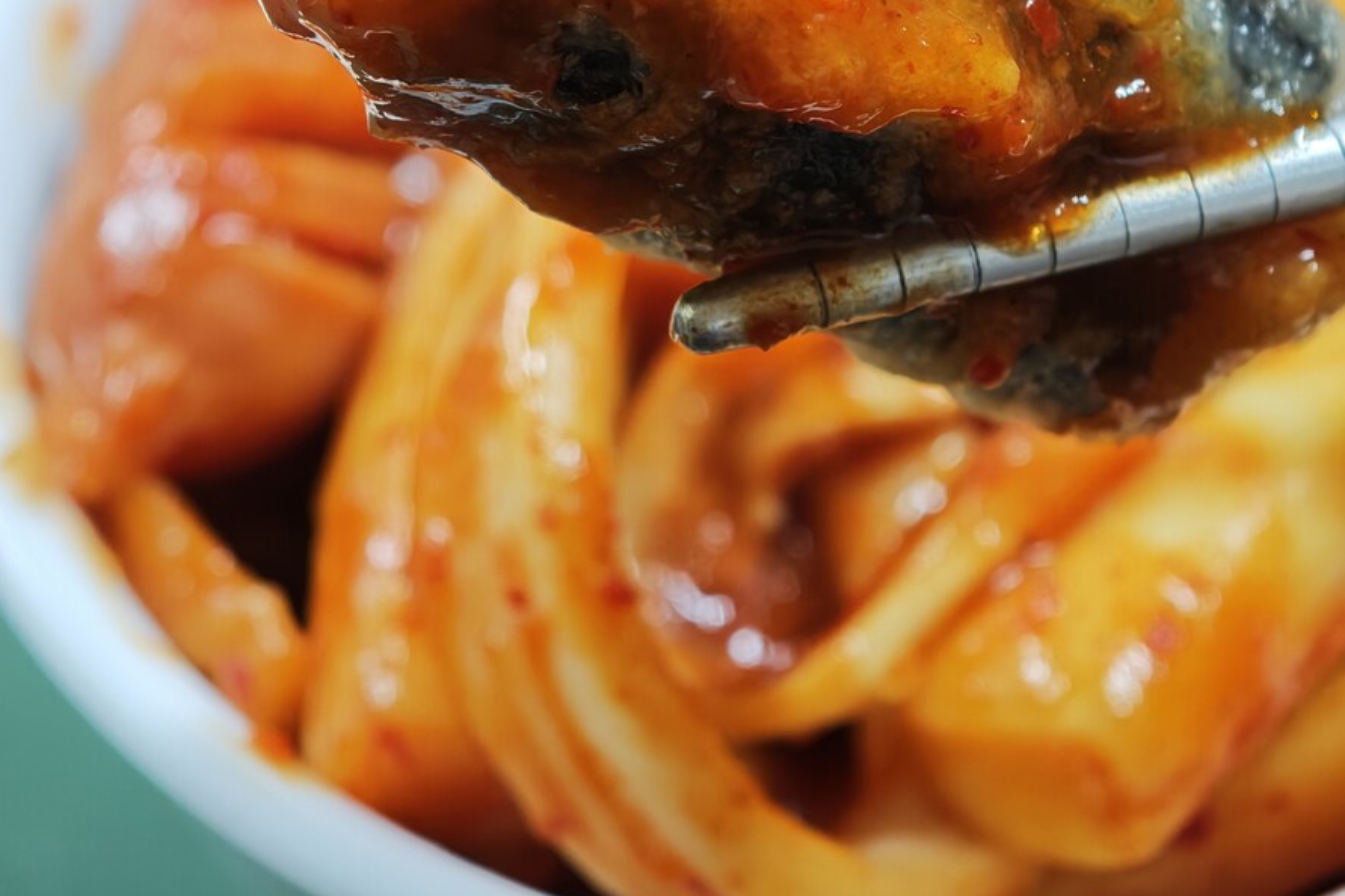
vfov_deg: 13.8
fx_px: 3661
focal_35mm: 98
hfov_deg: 20.8
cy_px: 5
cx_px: 669
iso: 500
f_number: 1.8
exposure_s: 1/120
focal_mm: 11.5
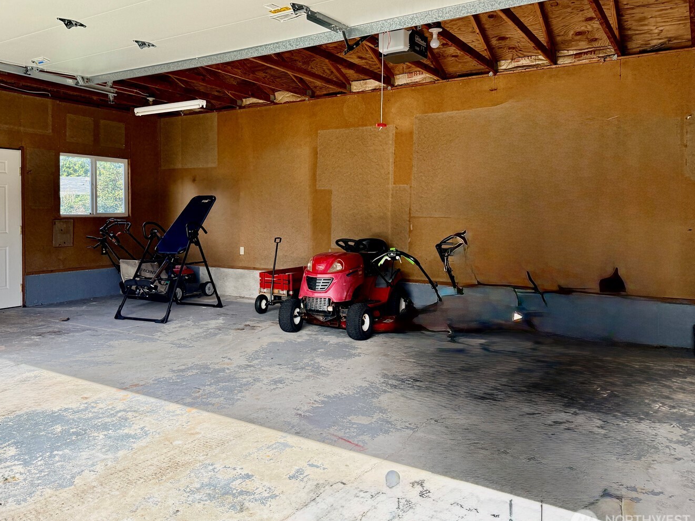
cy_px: 230
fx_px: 582
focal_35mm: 29
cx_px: 286
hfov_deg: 61.2
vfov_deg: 48.1
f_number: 1.78
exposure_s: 1/1122
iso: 100
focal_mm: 6.76
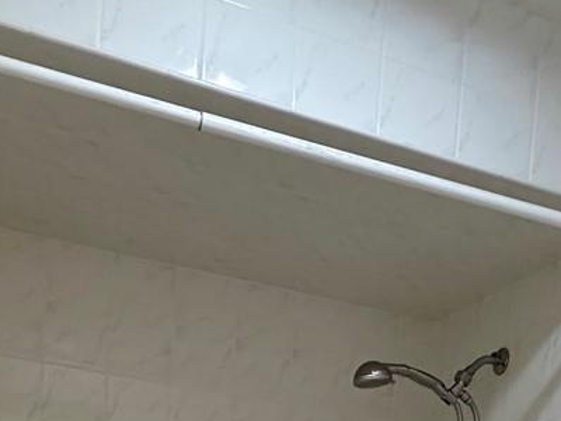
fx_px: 908
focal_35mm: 56
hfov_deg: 34.3
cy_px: 696
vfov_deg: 20.6
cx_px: 316
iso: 200
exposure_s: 1/60
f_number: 2.2
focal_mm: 2.22
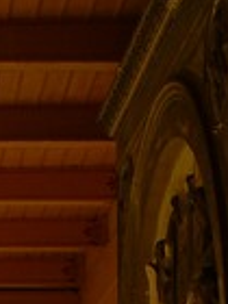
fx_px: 1651
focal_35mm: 188
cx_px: -180
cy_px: 601
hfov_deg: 7.7
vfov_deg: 9.8
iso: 100
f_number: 2.8
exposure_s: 1/100
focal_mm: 7.4
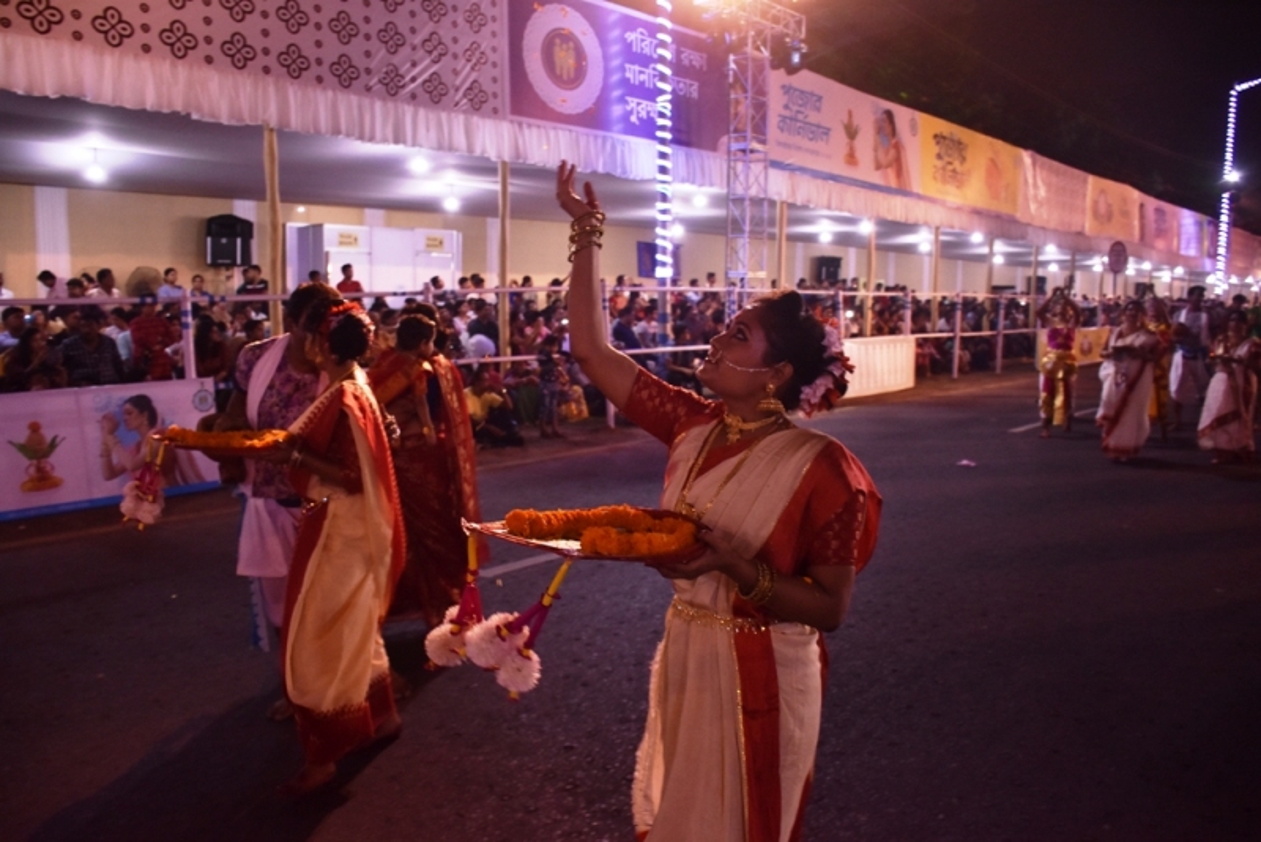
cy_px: 421
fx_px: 946
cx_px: 630
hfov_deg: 67.4
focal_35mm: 27
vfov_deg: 48.0
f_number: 3.5
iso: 1000
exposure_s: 1/125
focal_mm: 18
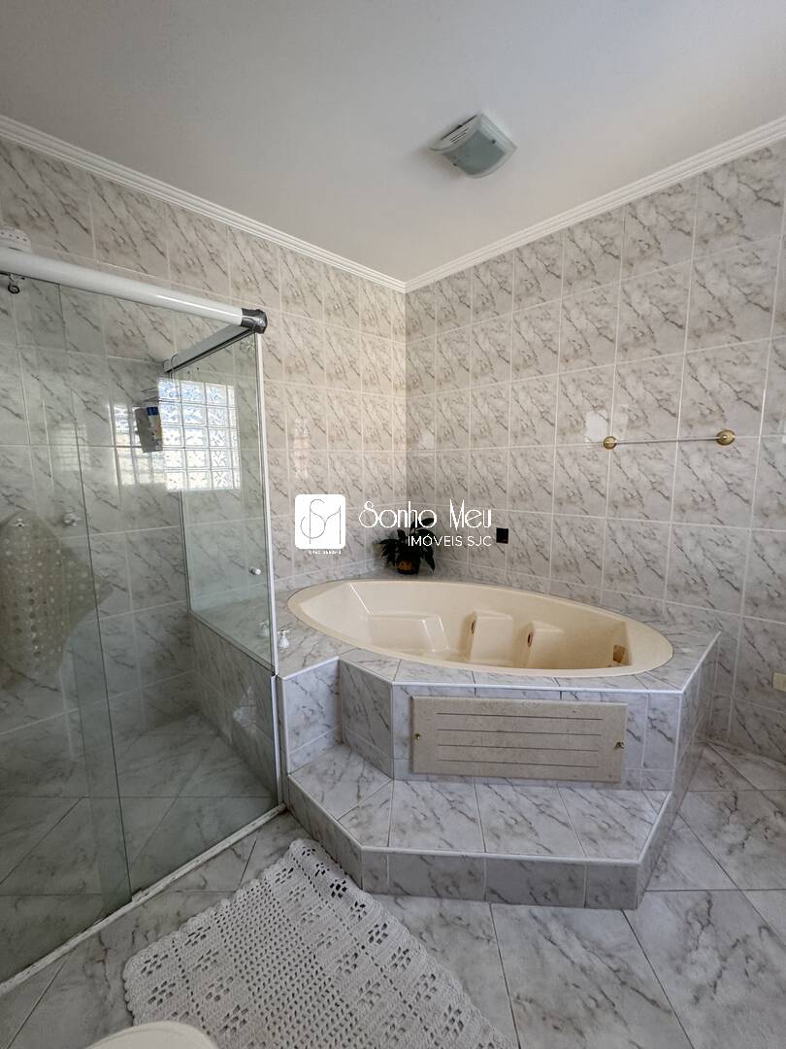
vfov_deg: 102.1
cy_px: 524
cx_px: 393
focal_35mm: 14
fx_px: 424
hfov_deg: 85.7
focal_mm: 2.22
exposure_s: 1/120
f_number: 2.2
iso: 160
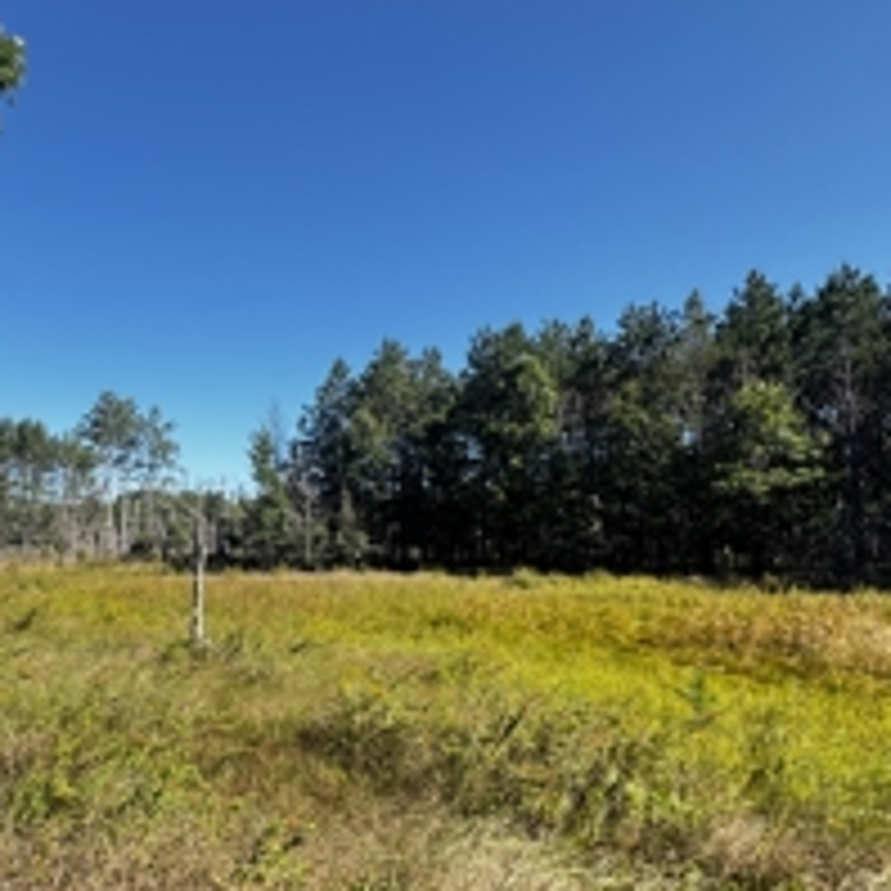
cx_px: 252
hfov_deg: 60.4
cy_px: 495
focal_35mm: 25
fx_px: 728
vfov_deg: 62.8
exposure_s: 1/440
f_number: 2.2
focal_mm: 2.22
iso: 40
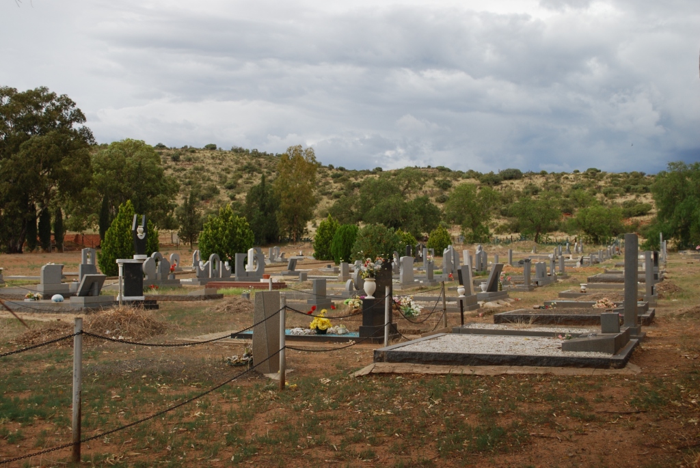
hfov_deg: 46.4
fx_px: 817
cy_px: 234
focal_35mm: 42
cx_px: 350
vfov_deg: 32.0
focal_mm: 28
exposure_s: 1/125
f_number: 5.6
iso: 160
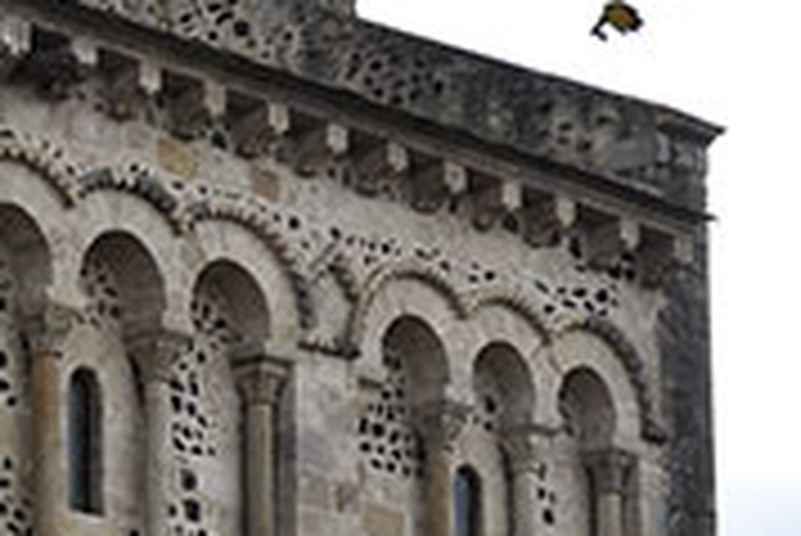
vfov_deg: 7.9
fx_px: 3875
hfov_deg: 11.6
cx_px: -130
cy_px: 302
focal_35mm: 174
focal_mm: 46
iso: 200
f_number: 7.1
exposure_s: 1/200
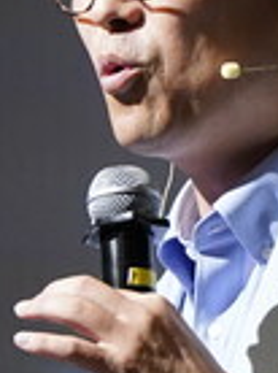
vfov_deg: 3.4
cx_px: 435
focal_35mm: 583
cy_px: 124
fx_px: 6262
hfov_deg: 2.5
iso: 2500
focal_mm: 93
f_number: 4
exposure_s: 1/125
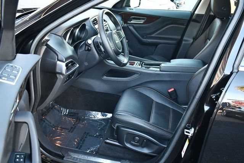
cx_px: 122
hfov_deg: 53.1
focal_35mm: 36
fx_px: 244
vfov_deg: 36.9
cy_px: 82
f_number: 3.5
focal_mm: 18
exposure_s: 1/125
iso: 1000
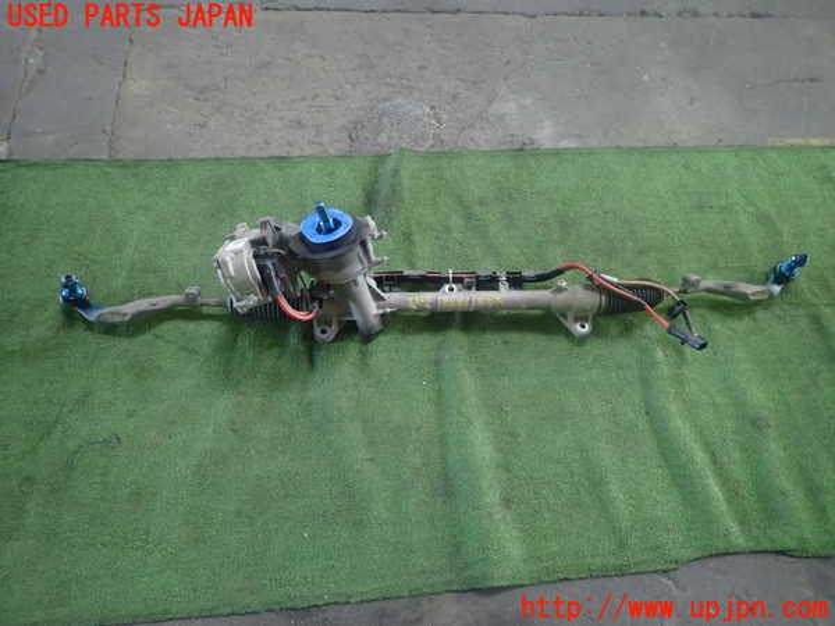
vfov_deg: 54.9
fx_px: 603
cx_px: 418
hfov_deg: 69.4
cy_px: 313
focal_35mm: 25
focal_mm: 4.5
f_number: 2
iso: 200
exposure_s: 1/30
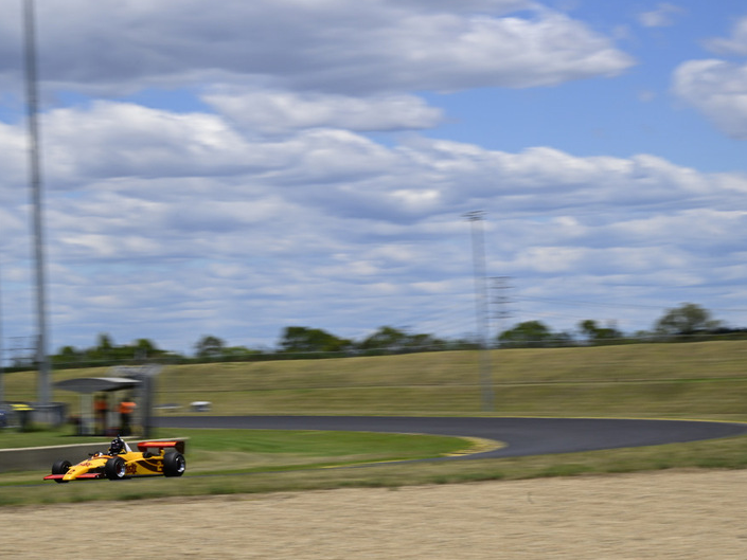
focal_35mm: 95
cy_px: 279
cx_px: 337
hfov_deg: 20.6
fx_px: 2050
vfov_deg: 15.6
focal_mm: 58
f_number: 22
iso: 100
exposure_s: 1/80
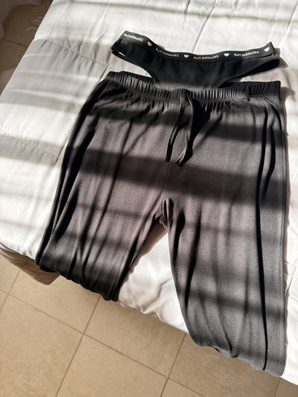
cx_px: 149
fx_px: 275
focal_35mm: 24
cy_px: 198
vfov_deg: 71.6
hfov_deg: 56.8
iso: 100
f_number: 1.78
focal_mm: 6.76
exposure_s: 1/440
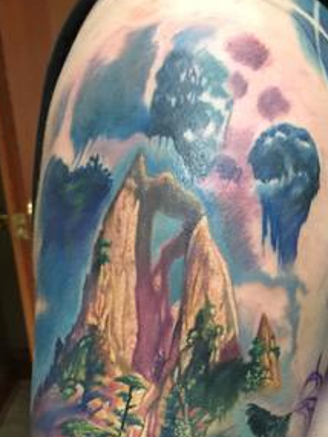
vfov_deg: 30.1
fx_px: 770
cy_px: 405
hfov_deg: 24.0
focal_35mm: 61
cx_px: 185
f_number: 2.2
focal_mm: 4.15
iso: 100
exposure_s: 1/10
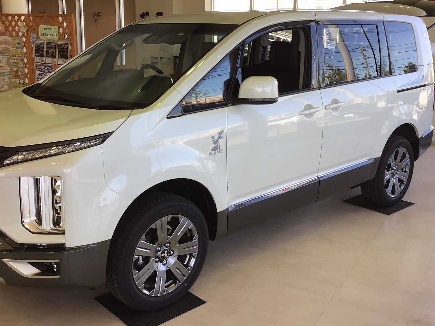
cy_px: 139
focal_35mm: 39
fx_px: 490
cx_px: 208
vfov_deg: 36.8
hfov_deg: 47.8
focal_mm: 3.3
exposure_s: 1/155
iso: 25
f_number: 2.4
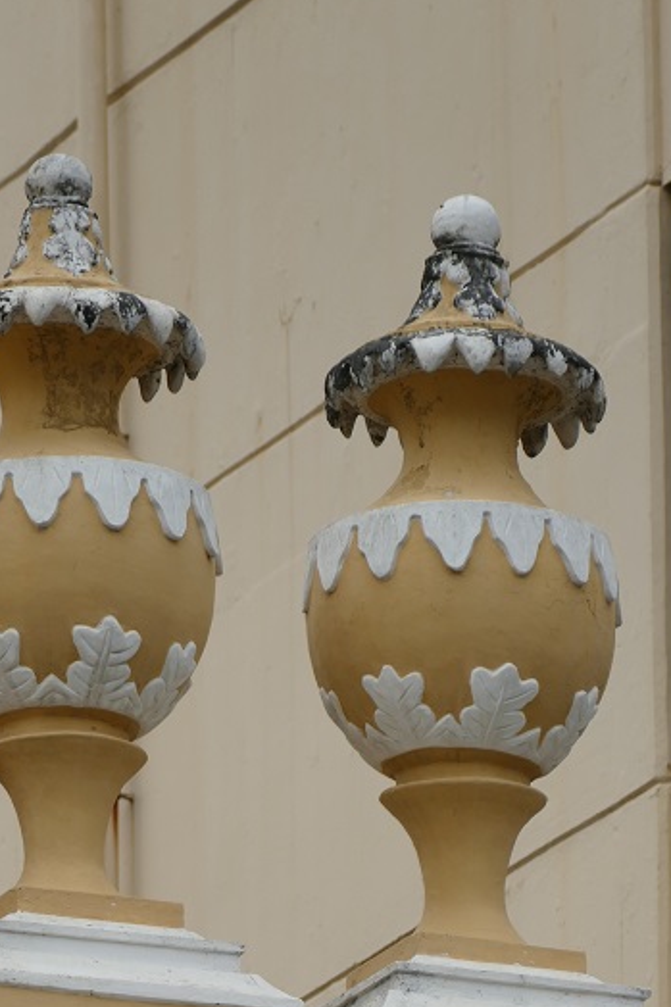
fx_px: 20981
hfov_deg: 1.8
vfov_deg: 2.8
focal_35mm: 750
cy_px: 824
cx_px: 160
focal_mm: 143.18
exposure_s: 1/1600
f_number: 4
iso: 125
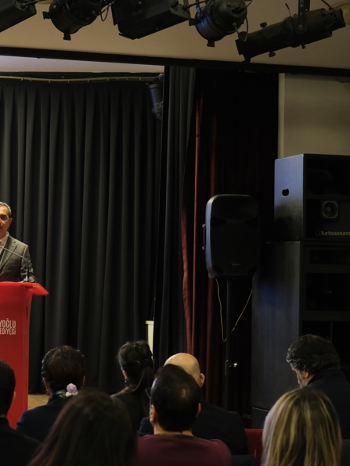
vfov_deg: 21.8
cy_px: 232
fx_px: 1213
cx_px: 16
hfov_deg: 16.1
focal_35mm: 90
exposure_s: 1/105
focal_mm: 41.1
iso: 3200
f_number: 4
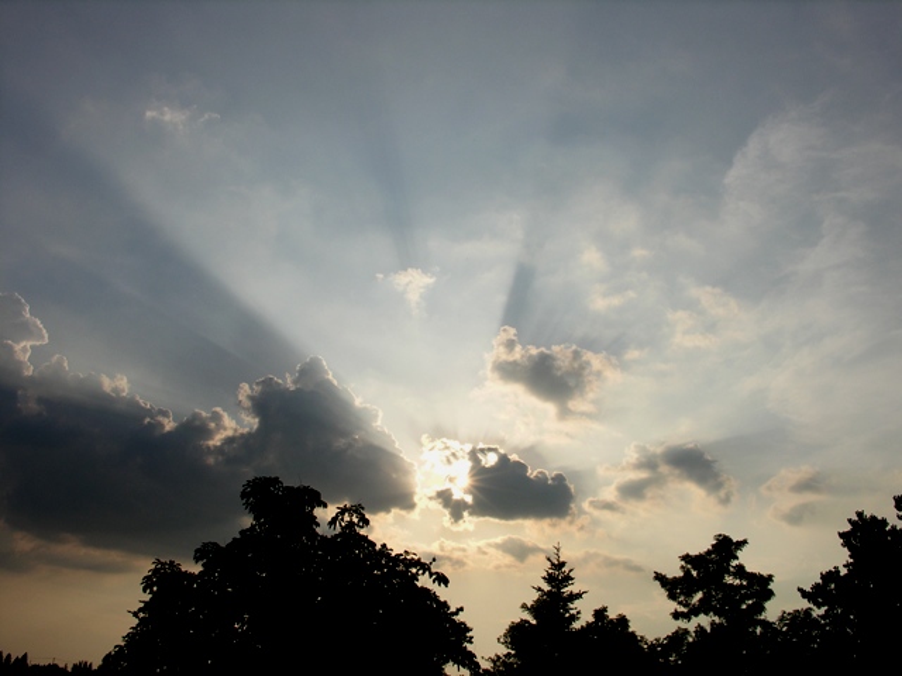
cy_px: 338
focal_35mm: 35
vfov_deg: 40.7
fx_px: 912
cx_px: 451
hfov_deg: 52.6
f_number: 8
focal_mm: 8.9
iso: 50
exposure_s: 1/416
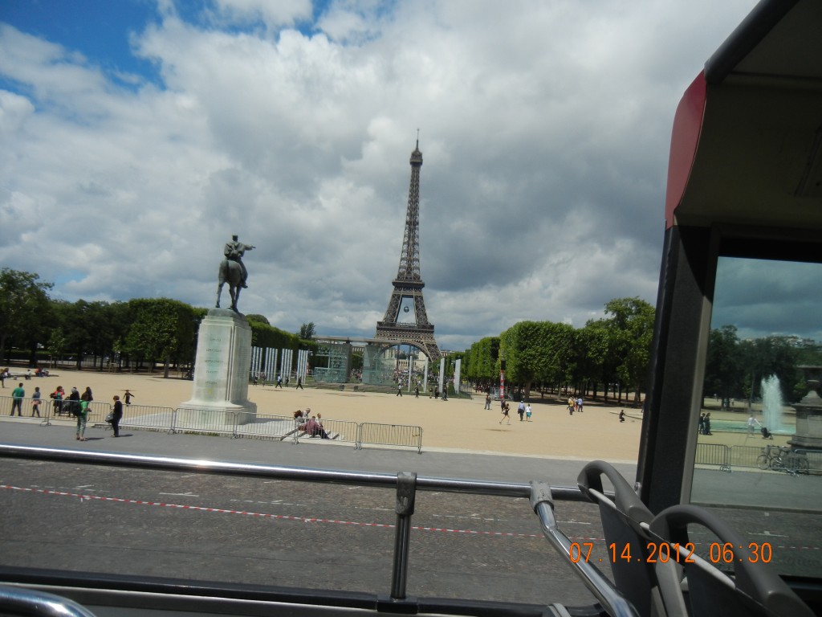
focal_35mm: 30
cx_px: 411
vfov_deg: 46.8
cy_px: 308
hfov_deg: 60.0
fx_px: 712
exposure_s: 1/891
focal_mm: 5.4
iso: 160
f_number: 7
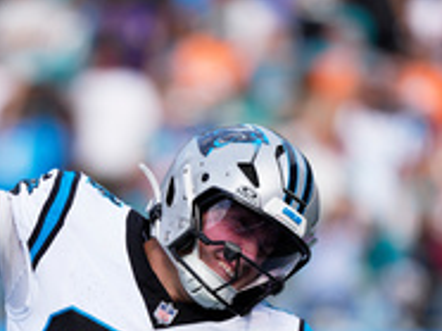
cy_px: 301
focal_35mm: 794
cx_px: 88
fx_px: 10125
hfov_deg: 2.5
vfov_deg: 1.9
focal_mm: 300
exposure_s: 1/2000
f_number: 2.8
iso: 160
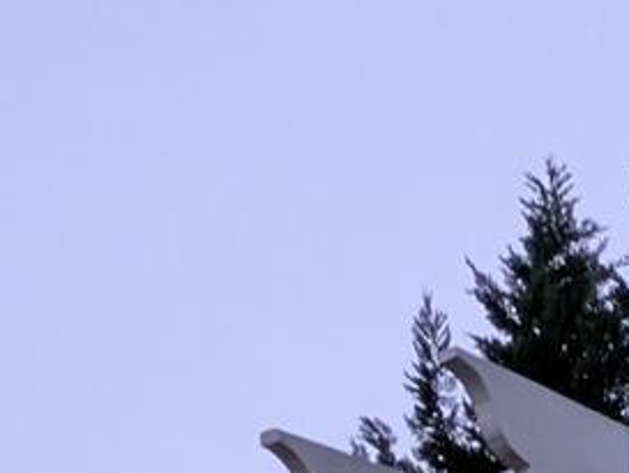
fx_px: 3399
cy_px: 1449
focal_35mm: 187
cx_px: 655
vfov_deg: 7.1
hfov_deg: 10.5
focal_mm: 5.43
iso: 507
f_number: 1.89
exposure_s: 1/20
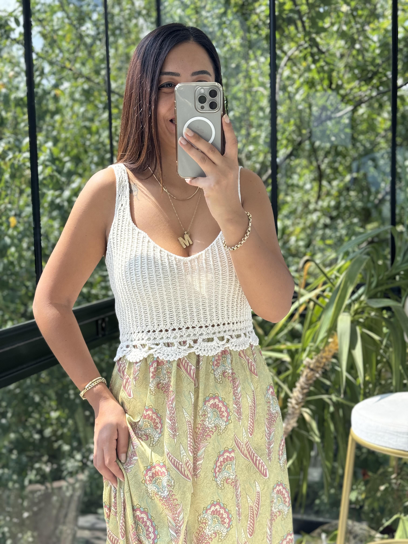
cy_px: 272
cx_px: 204
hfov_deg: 30.3
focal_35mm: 48
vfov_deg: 39.7
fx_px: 754
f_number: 1.78
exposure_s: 1/379
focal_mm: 6.76
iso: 64
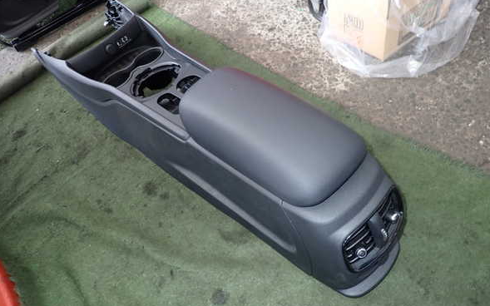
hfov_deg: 68.4
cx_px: 247
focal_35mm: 27
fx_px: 361
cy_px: 158
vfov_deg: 46.0
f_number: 2
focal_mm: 4.5
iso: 200
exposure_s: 1/40
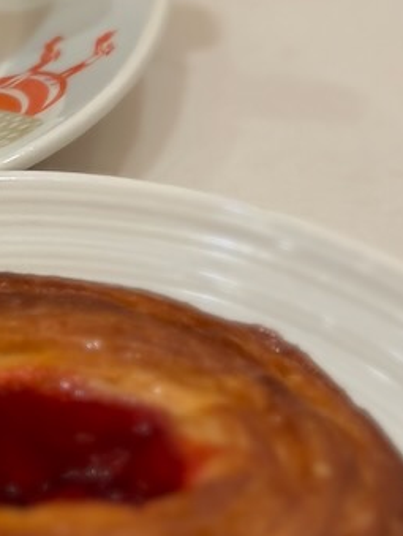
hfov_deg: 8.1
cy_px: 391
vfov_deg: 10.9
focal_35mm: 181
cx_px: -193
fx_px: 2804
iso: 200
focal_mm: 6.86
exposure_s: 1/60
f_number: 1.78
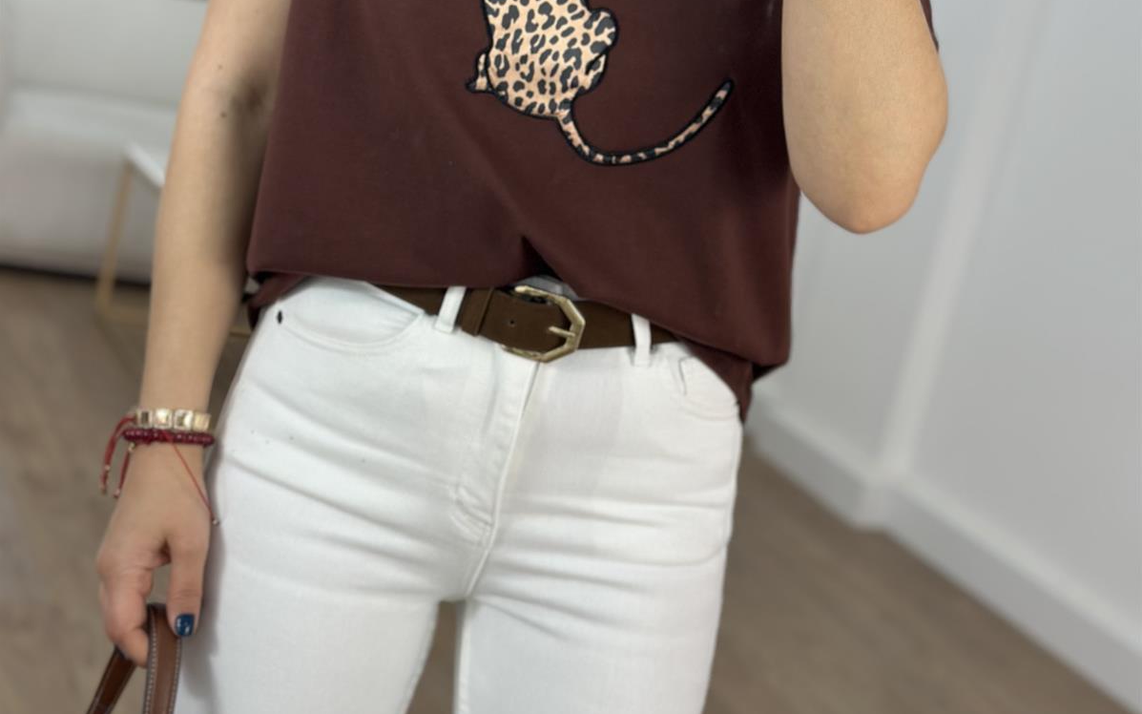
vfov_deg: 19.1
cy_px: 238
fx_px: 2116
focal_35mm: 68
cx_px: 571
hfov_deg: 30.2
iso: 64
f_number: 1.78
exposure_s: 1/160
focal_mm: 6.86
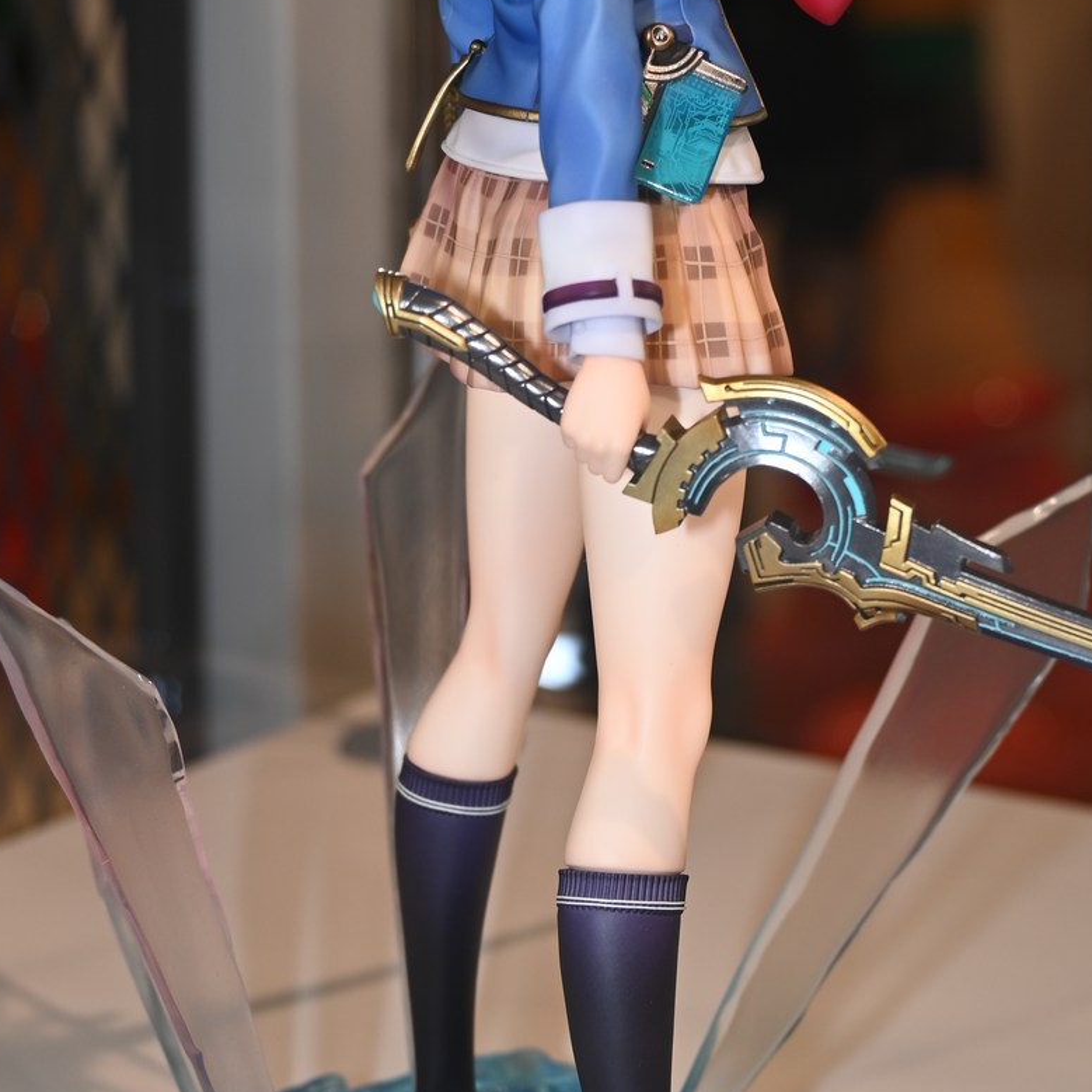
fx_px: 3783
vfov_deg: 16.4
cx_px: 685
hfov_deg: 16.4
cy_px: 545
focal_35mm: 106
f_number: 5.3
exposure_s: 1/100
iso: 100
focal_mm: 36
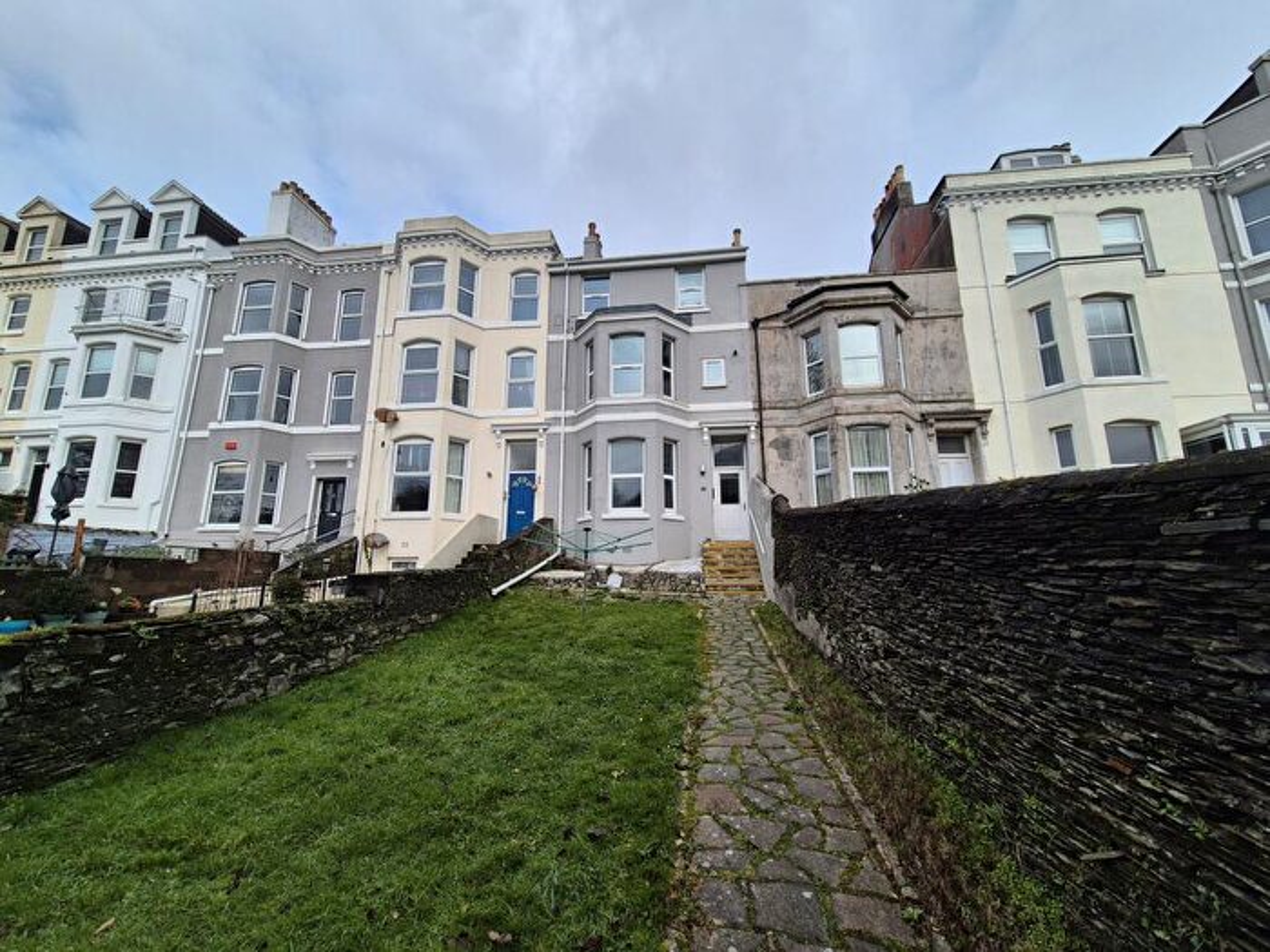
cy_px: 476
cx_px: 635
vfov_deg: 89.9
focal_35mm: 13
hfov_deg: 106.2
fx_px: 477
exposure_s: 1/1124
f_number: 2.2
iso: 50
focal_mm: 2.2
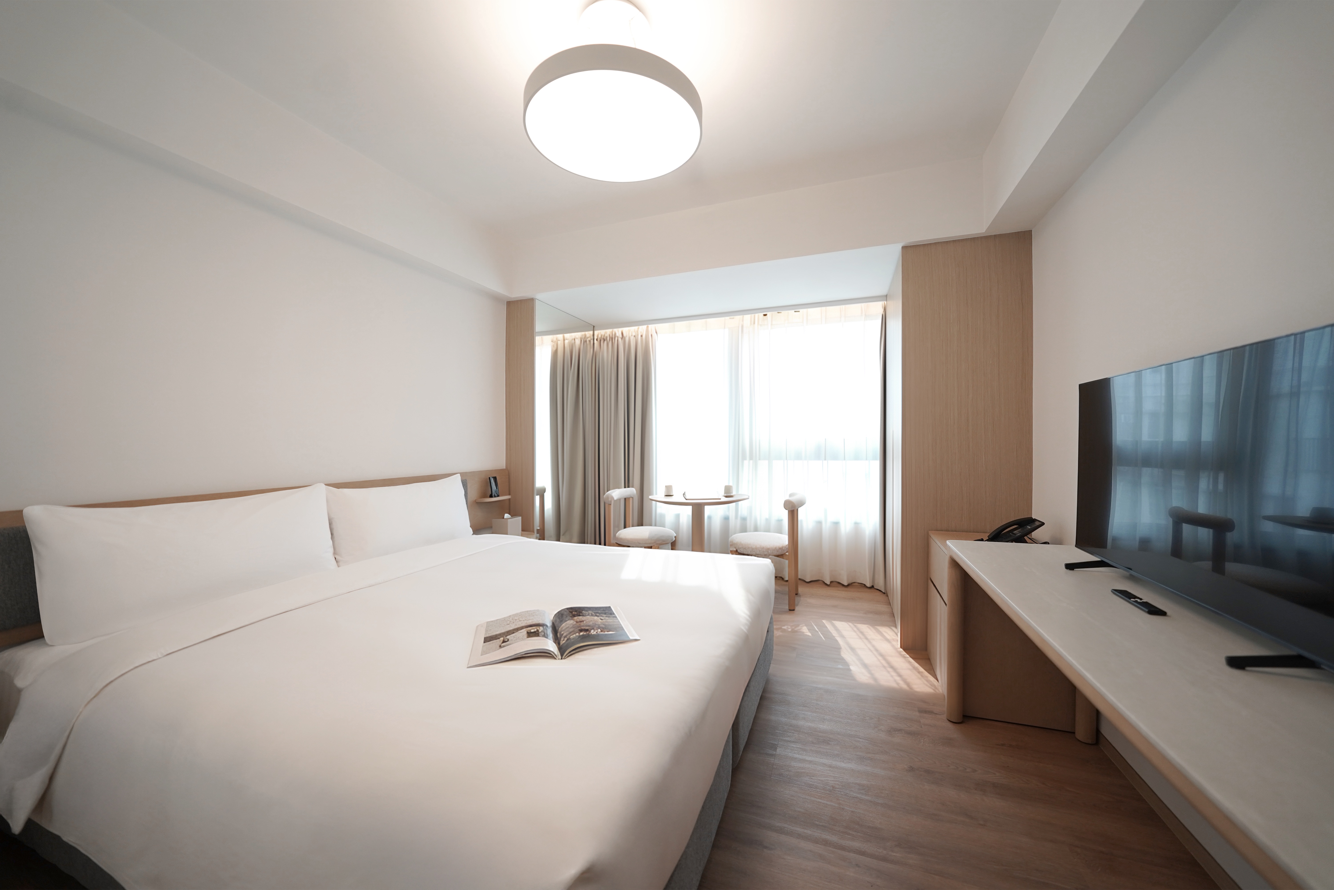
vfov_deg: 90.0
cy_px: 445
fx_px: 445
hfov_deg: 112.6
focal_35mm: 12
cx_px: 667
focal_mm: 12
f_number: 2.8
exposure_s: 1/200
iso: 640
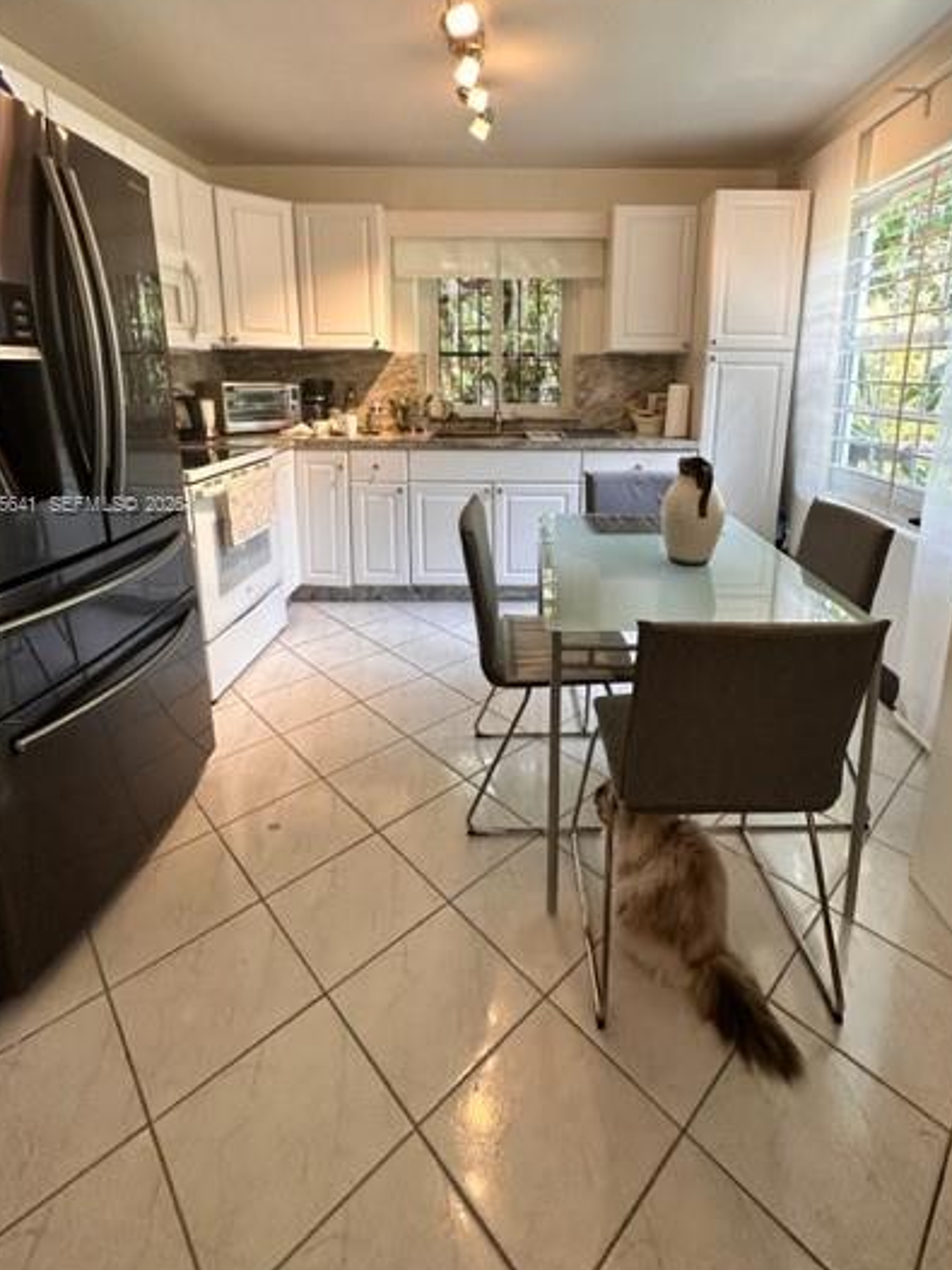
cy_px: 506
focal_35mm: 17
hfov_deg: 74.5
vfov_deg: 89.8
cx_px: 523
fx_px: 624
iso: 200
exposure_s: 1/120
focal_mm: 2.22
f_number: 2.2
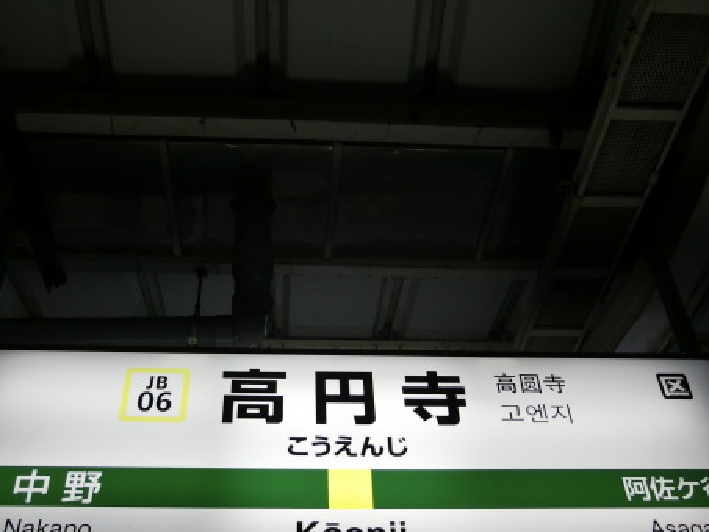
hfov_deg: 45.7
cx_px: 335
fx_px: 840
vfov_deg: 35.1
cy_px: 288
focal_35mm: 41
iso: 125
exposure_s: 1/125
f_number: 3.7
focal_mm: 5.2
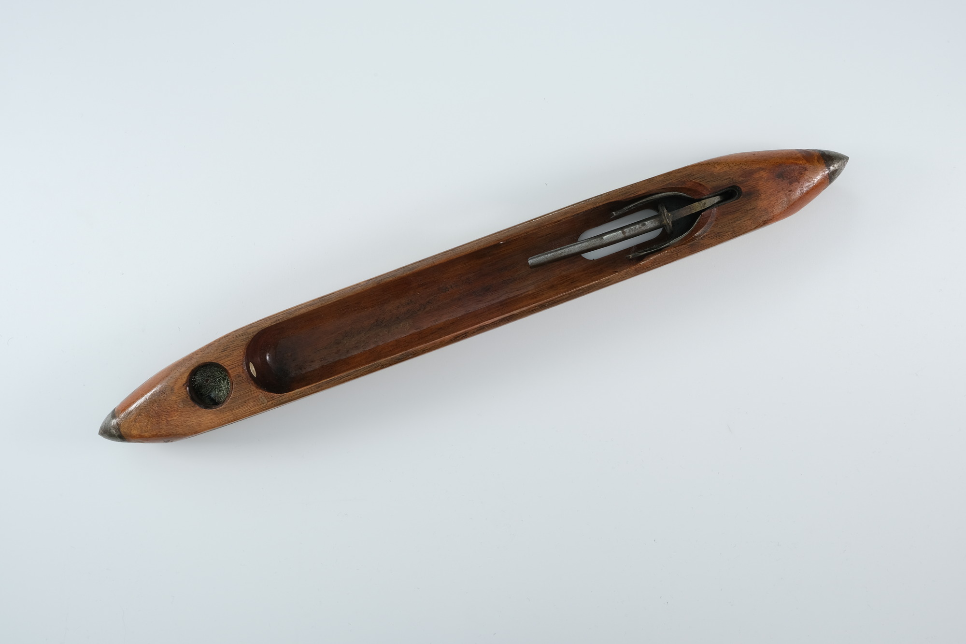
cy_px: 322
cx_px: 483
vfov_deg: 33.4
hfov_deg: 48.5
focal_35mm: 40
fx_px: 1073
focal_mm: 26.5
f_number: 11
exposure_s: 1/4
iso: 200
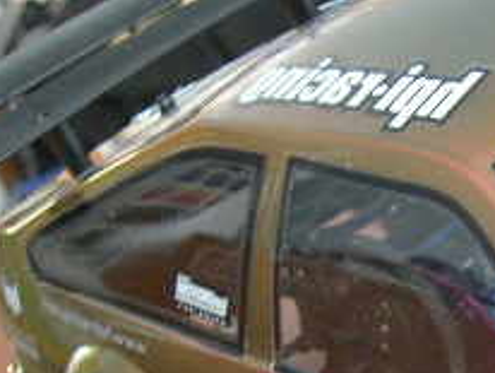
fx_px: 1689
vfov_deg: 12.3
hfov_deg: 15.8
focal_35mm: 118
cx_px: 642
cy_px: 440
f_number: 2.8
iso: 220
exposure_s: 1/4.7
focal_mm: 8
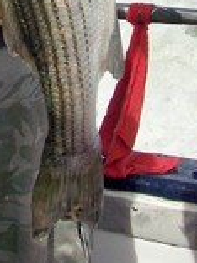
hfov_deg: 11.7
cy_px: -35
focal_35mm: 123
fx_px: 933
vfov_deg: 15.5
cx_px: -61
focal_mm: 5.85
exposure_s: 1/800
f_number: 4
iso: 64
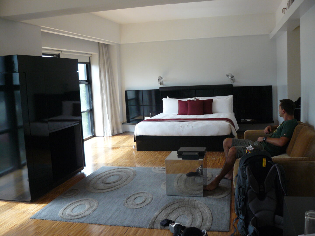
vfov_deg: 39.7
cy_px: 118
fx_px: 328
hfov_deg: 51.4
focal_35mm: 36
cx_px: 158
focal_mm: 6
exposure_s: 1/30
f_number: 2.8
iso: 160
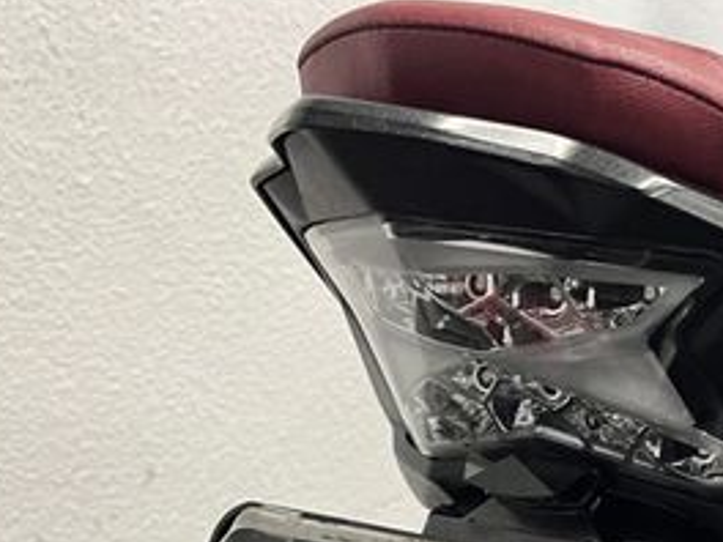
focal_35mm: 63
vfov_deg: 21.7
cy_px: 638
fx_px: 1316
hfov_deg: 30.0
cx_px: 575
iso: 125
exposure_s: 1/50
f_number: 1.6
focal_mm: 5.1
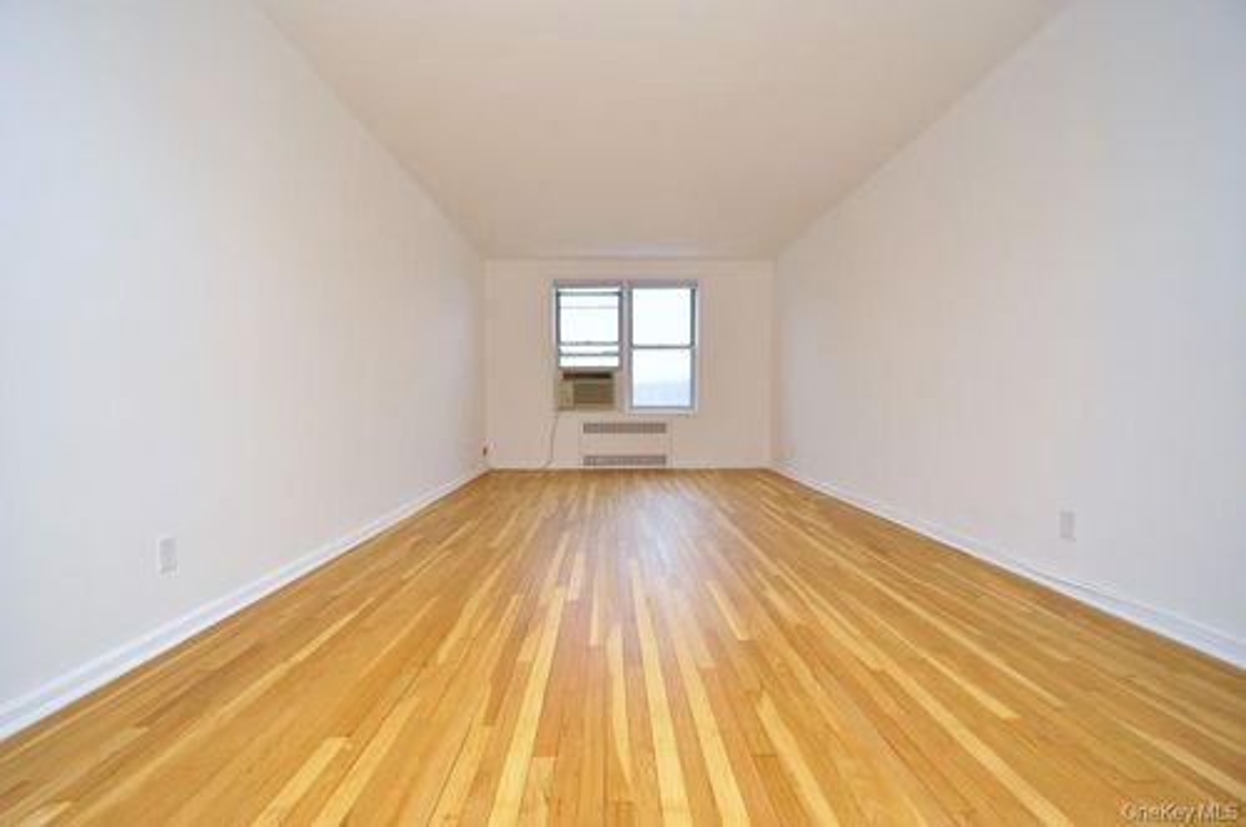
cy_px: 414
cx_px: 623
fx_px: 518
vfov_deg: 77.2
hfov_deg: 100.5
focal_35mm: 15
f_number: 4
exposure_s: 1/60
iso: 640
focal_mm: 10
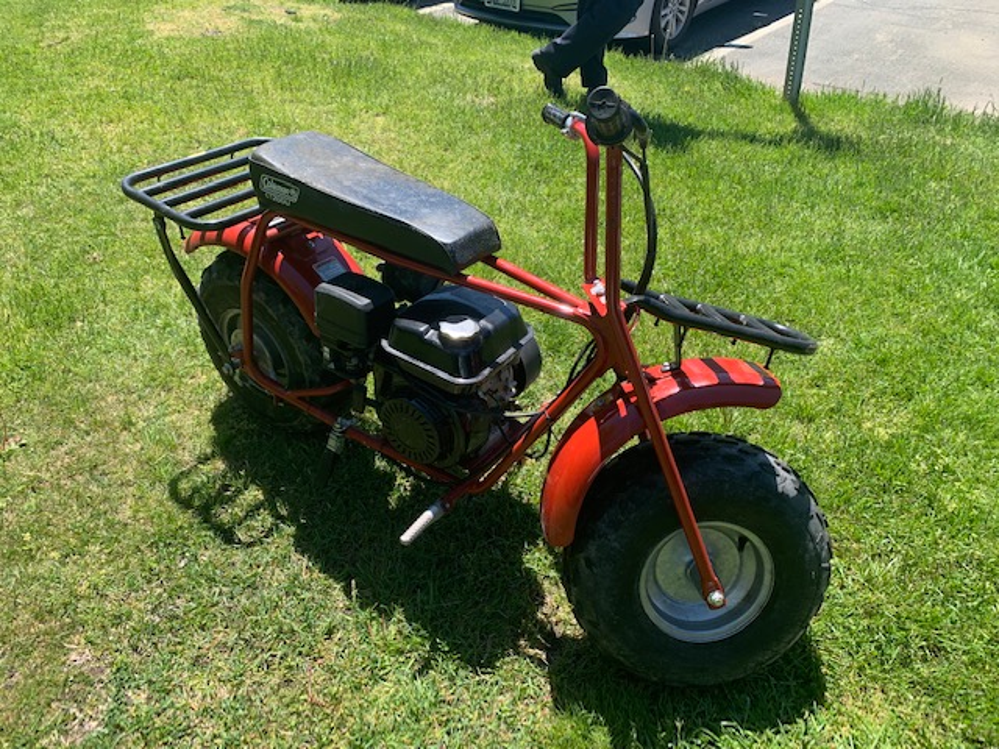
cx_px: 500
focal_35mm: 26
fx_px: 750
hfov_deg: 67.3
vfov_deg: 53.1
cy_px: 374
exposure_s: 1/737
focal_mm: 4.25
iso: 25
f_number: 1.8
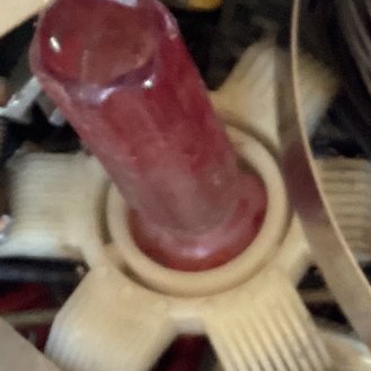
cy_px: 179
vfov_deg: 13.8
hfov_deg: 13.6
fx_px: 1528
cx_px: 402
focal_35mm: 126
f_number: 2.4
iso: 320
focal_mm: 3.3
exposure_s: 1/33
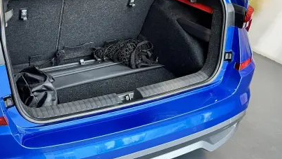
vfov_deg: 26.3
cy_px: 48
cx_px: 97
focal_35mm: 45
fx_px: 337
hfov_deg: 44.9
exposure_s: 1/60
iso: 250
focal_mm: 5.1
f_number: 1.6
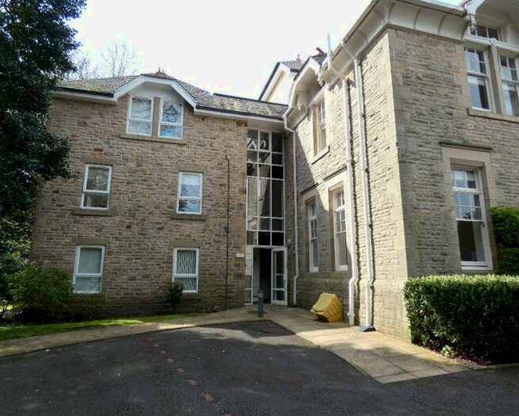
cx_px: 265
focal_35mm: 21
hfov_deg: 77.6
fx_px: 323
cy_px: 209
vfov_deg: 65.5
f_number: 2.8
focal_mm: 3.6
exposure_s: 1/500
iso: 80
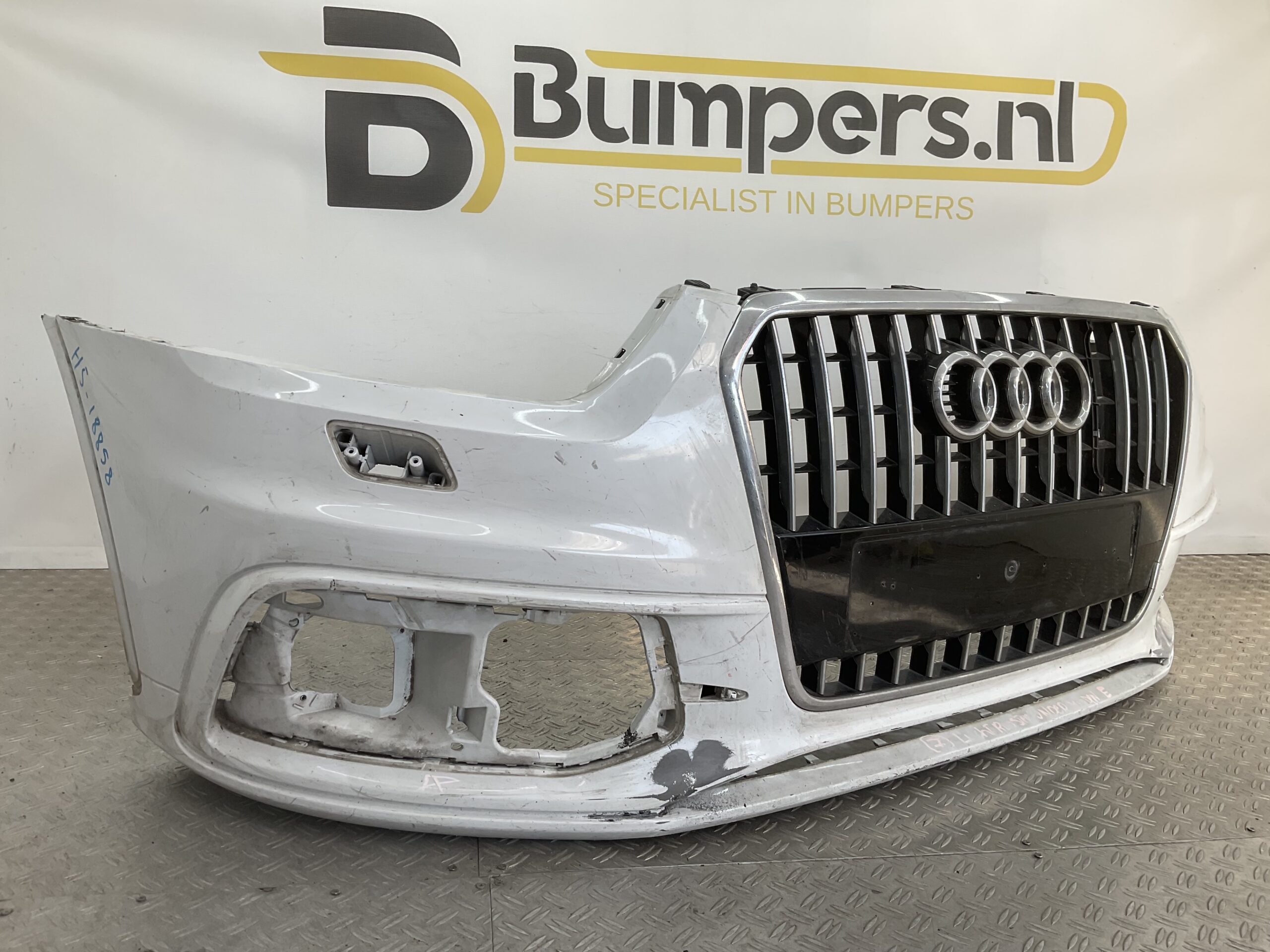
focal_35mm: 29
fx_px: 1064
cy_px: 476
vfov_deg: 48.2
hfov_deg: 61.7
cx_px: 635
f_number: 1.8
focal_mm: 3
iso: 16
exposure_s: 1/199
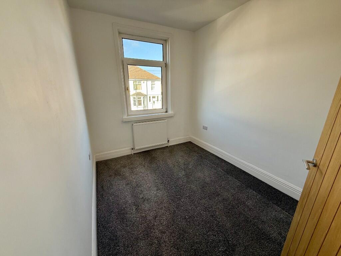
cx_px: 170
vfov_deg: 85.7
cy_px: 128
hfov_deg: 102.1
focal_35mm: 14
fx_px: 138
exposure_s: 1/119
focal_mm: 2.22
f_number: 2.2
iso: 64
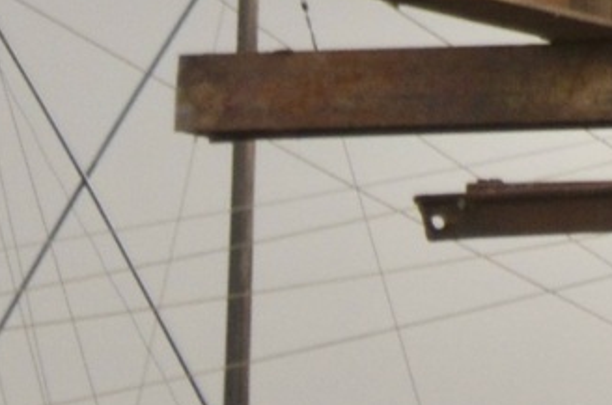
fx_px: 20875
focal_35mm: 1231
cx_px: 1681
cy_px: -943
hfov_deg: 1.7
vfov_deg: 1.1
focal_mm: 105
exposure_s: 1/500
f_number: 5.6
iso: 280
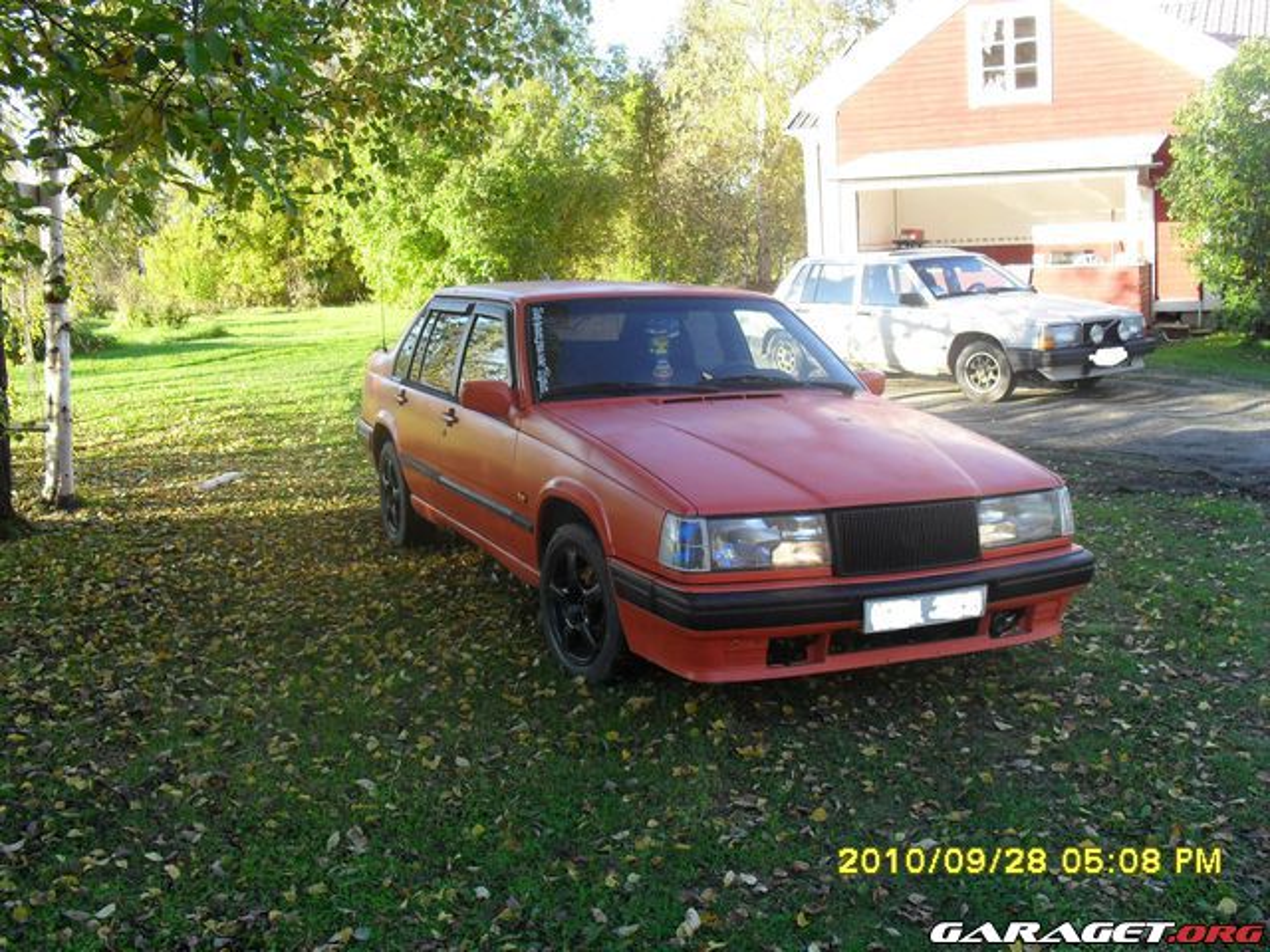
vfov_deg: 40.7
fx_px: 1284
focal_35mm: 35
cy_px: 476
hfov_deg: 52.6
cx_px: 635
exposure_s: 1/125
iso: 100
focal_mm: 6.3
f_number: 3.2
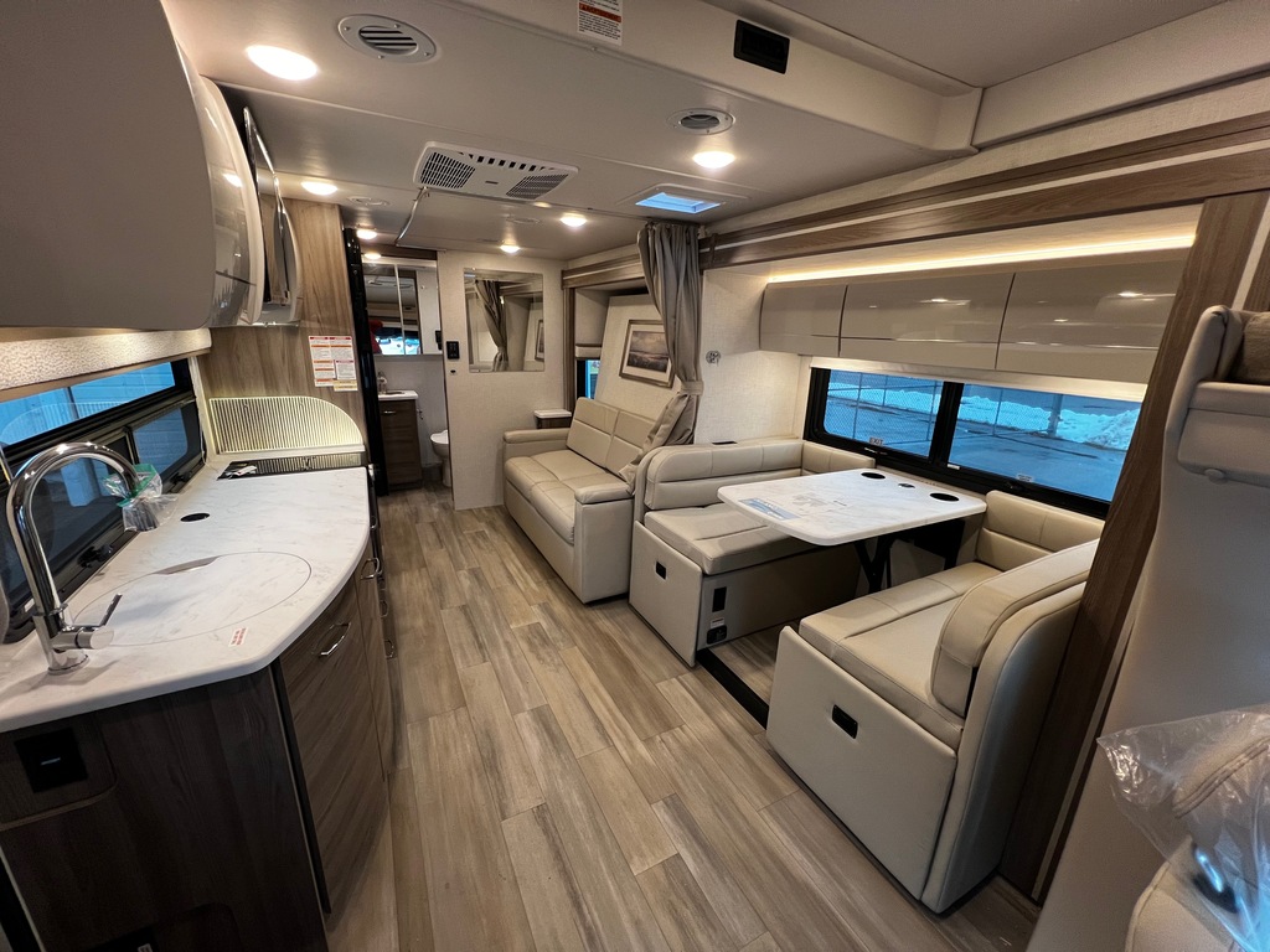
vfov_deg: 89.9
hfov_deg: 106.2
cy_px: 476
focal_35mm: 13
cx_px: 635
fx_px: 477
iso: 250
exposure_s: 1/99
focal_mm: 1.57
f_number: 1.8
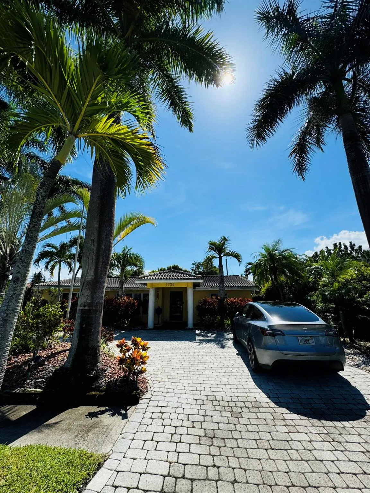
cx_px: 185
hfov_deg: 85.7
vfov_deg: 102.1
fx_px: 200
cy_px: 246
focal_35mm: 14
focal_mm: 2.22
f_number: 2.2
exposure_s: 1/2874
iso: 50
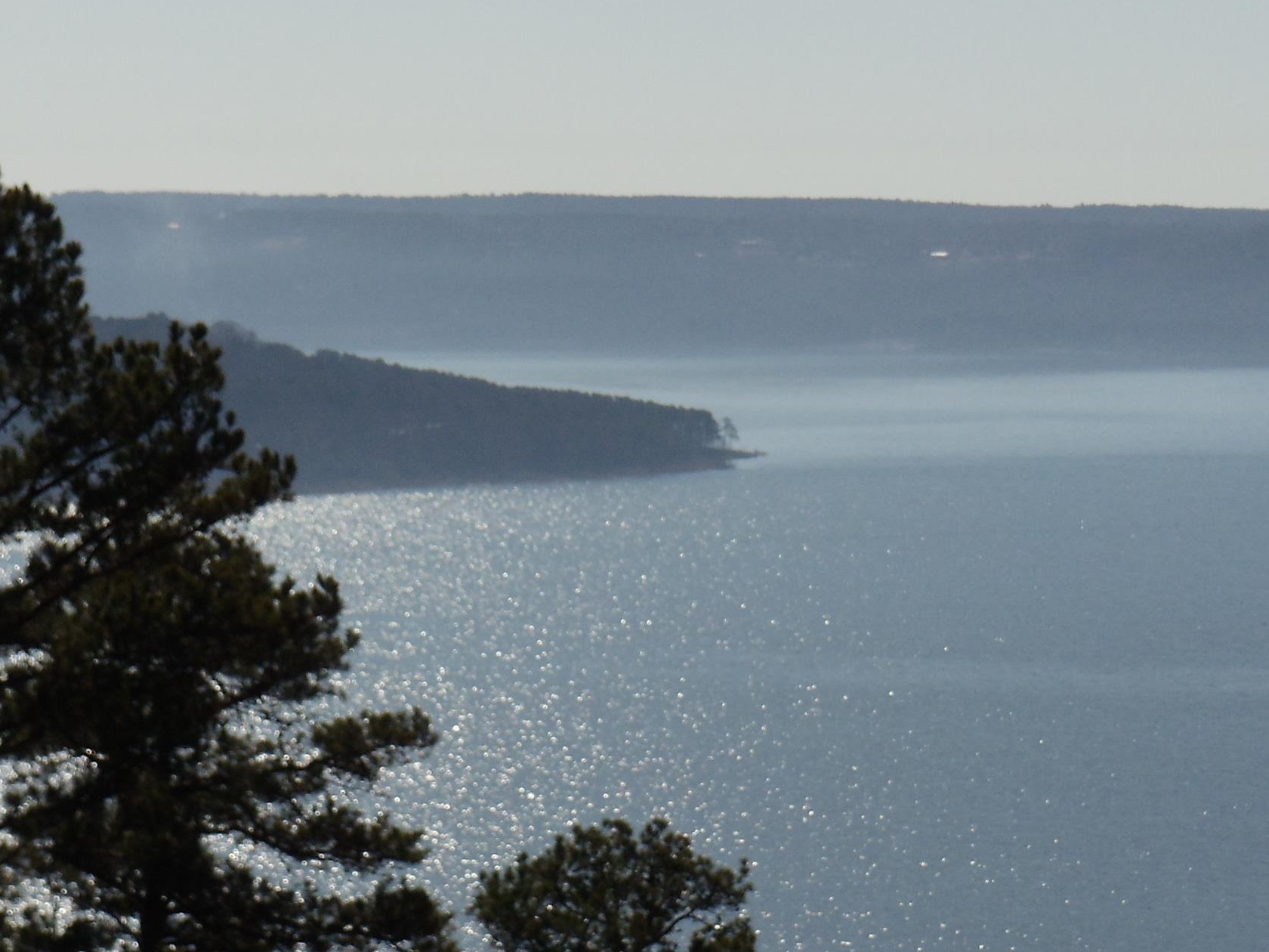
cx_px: 497
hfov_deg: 9.2
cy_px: 530
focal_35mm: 216
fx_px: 7918
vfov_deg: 6.9
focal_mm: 19.11
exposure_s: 1/800
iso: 200
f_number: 10
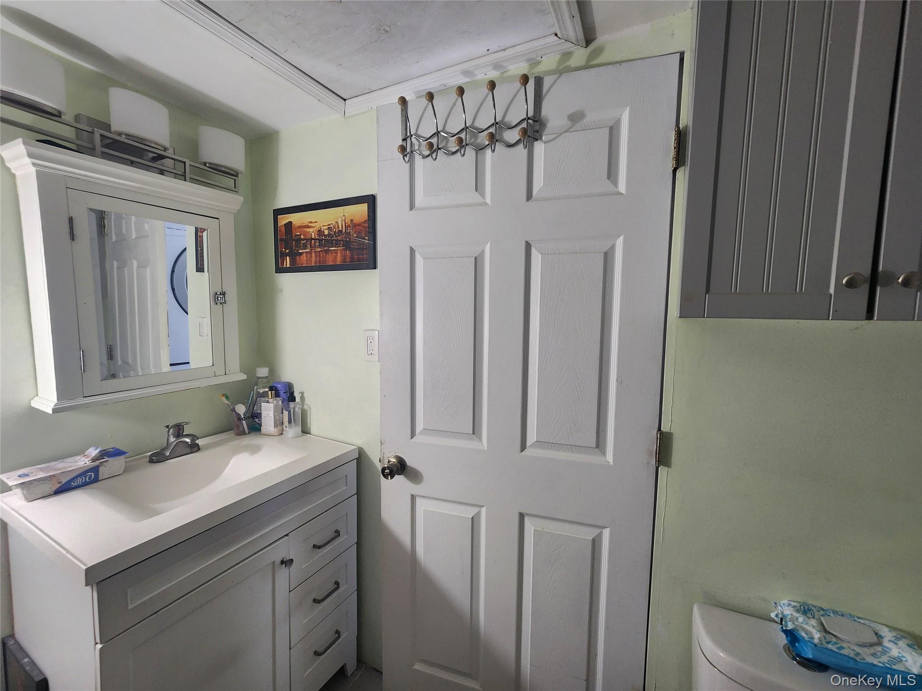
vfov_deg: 89.9
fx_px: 346
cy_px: 346
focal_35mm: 13
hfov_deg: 106.2
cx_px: 461
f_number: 2.2
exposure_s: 1/60
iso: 200
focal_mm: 2.2
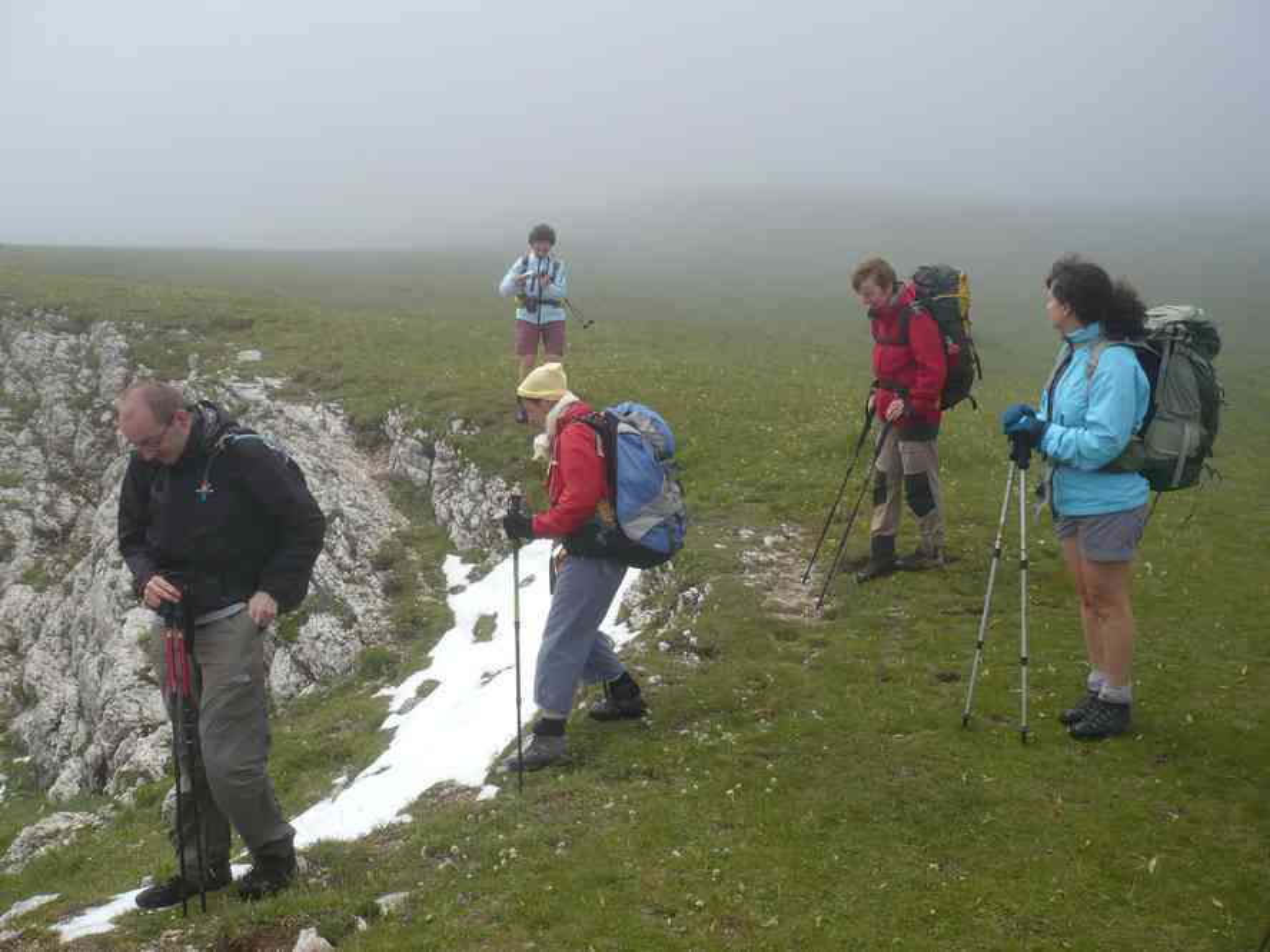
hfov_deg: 52.6
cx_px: 635
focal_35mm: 35
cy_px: 476
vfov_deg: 40.7
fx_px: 1284
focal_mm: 5.8
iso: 100
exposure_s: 1/320
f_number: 8
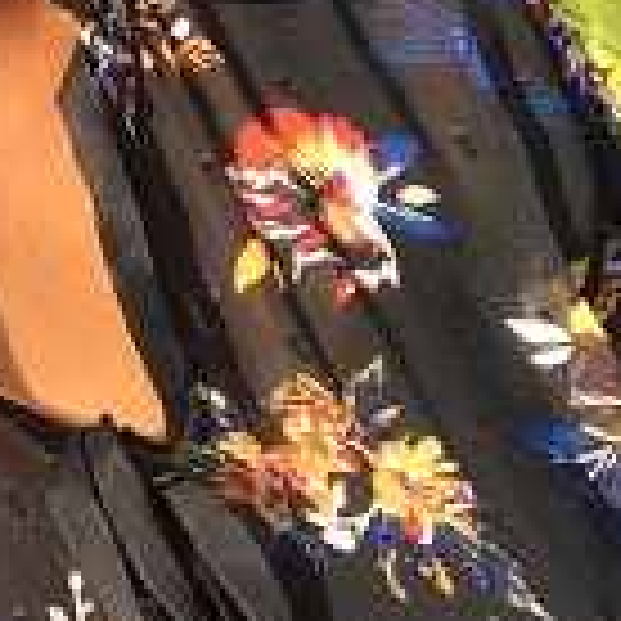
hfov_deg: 11.8
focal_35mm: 143
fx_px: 2902
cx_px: -252
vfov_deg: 11.6
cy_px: -369
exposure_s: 1/561
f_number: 2.4
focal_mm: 3.3
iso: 32
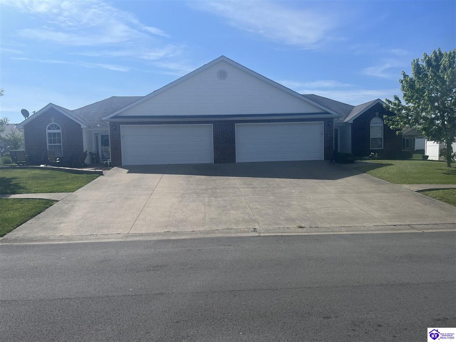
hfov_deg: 67.3
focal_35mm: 26
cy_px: 171
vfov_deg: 53.1
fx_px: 343
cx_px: 228
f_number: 1.6
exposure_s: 1/5319
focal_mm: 5.1
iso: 50
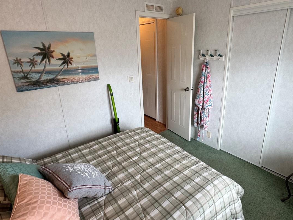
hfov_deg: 79.0
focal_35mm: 21
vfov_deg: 63.3
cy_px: 99
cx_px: 152
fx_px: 178
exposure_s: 1/99
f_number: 2.2
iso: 100
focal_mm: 2.22
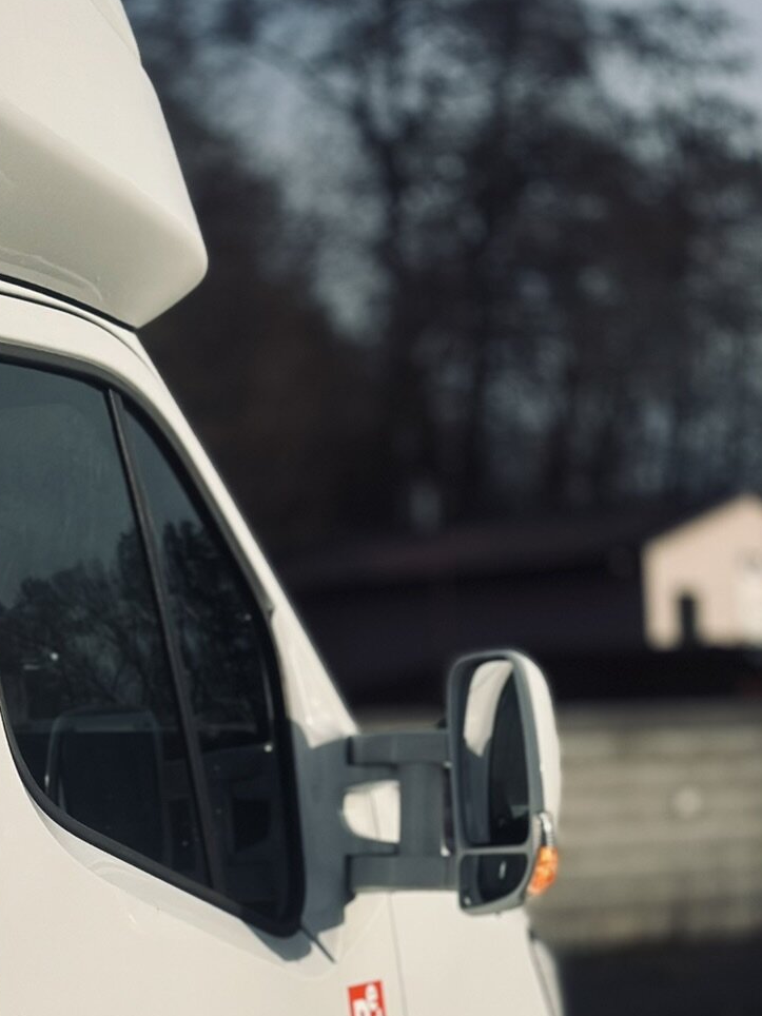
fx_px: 2994
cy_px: 770
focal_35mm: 102
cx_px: 237
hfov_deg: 14.5
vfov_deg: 19.1
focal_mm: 6.86
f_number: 1.78
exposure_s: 1/13699
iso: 100
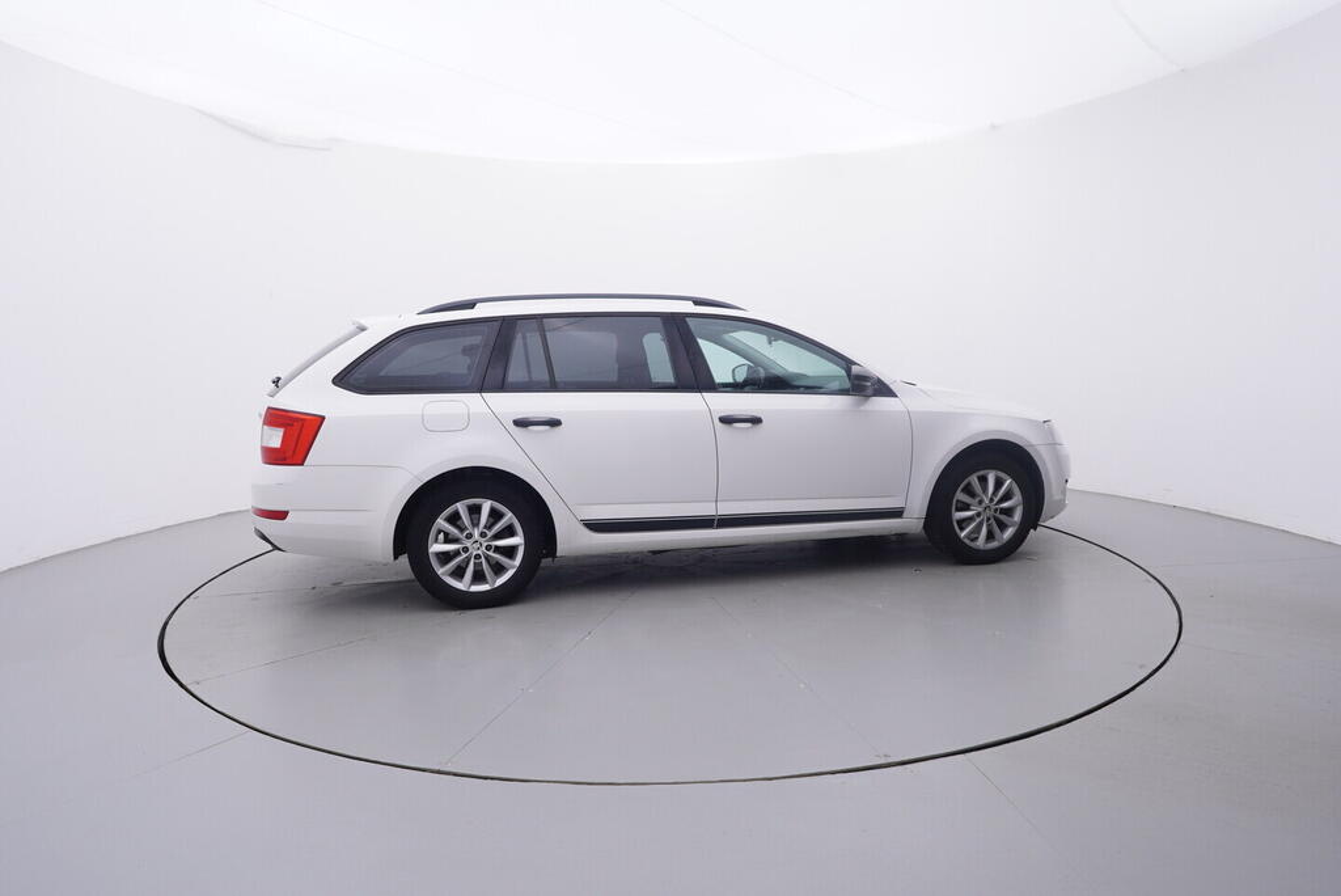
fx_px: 839
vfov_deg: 56.2
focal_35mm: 22
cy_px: 448
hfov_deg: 77.3
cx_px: 670
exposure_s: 1/80
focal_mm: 15
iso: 200
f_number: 5
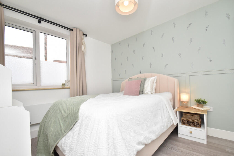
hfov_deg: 100.4
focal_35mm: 15
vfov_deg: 77.3
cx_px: 117
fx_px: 98
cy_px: 78
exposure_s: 1/60
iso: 450
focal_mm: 10
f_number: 10
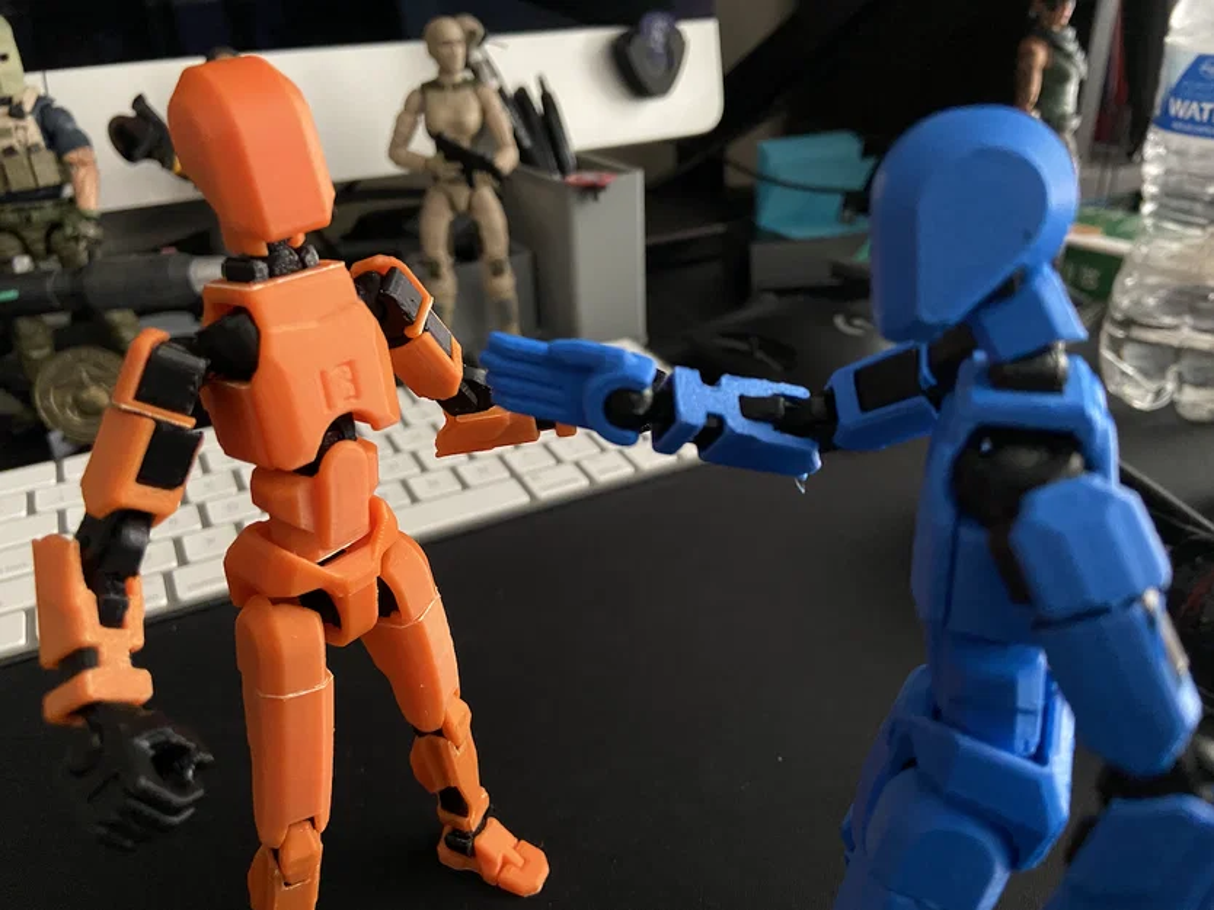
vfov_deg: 53.0
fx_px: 912
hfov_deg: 67.3
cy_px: 455
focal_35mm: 26
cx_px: 607
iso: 640
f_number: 1.8
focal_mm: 4.25
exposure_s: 1/40
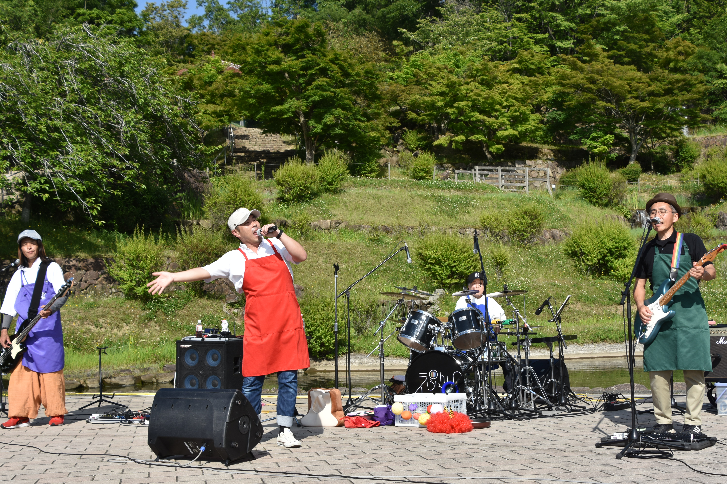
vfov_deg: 29.9
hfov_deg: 43.6
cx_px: 364
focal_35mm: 45
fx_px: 909
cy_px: 242
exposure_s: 1/500
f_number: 8
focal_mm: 30
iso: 200
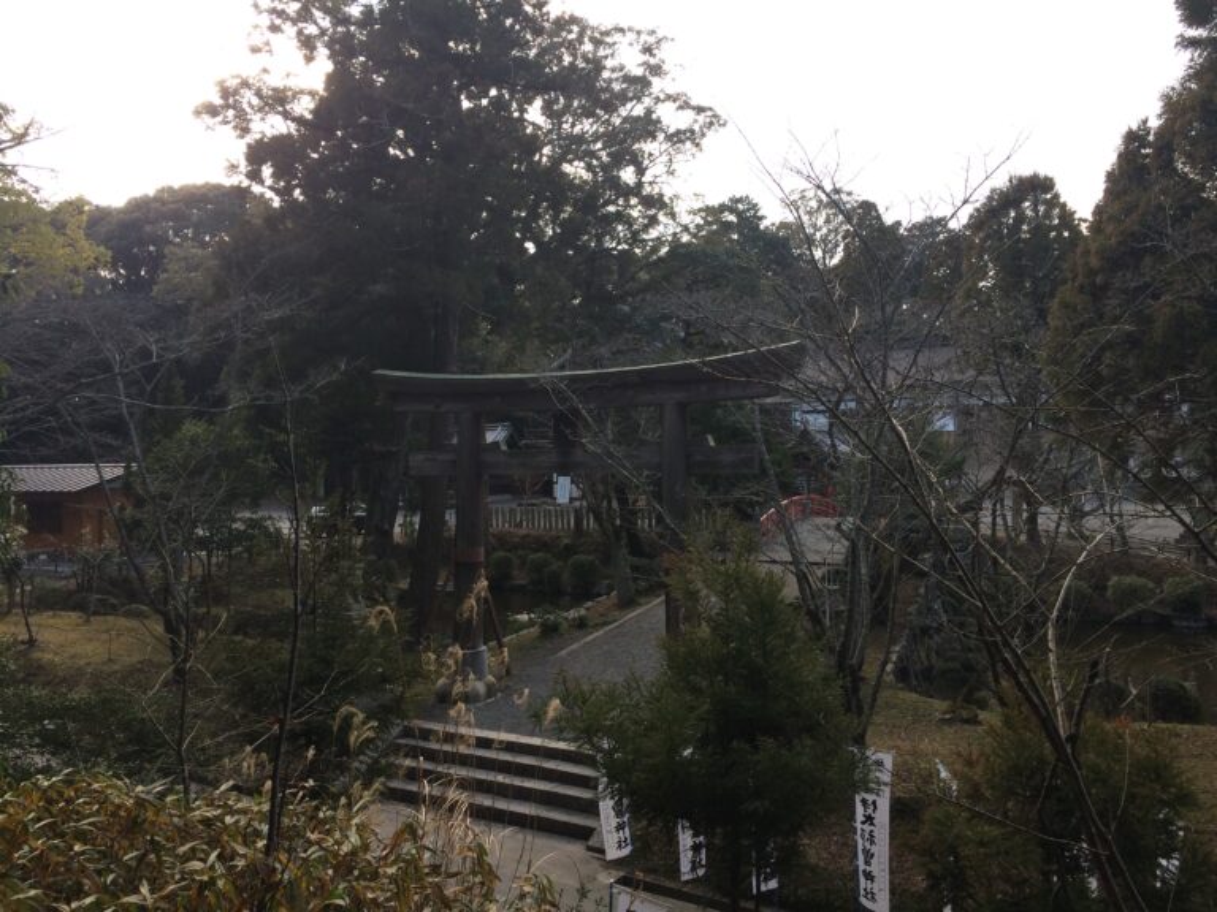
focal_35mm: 29
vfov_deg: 48.2
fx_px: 1020
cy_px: 456
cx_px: 608
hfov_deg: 61.7
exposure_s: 1/261
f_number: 2.2
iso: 32
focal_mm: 4.15
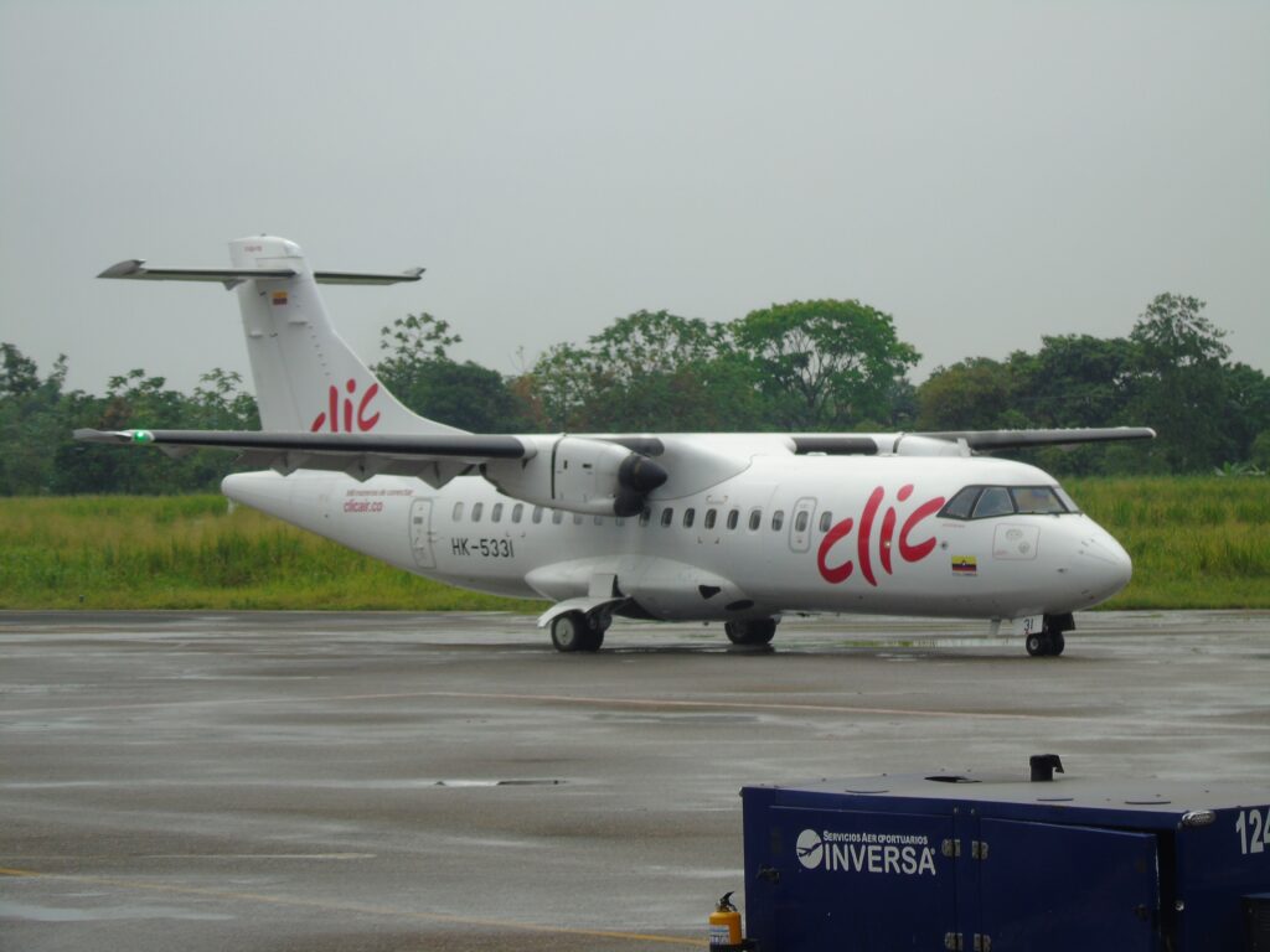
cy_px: 476
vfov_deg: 12.0
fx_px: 4549
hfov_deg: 15.9
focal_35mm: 124
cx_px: 635
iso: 80
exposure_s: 1/200
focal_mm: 22
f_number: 4.6
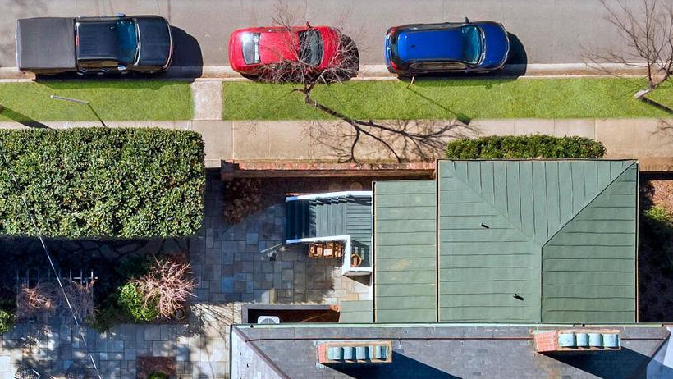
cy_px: 399
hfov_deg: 24.3
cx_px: 199
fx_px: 1553
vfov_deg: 13.7
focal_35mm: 87
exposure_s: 1/800
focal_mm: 5.45
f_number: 3.1
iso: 100
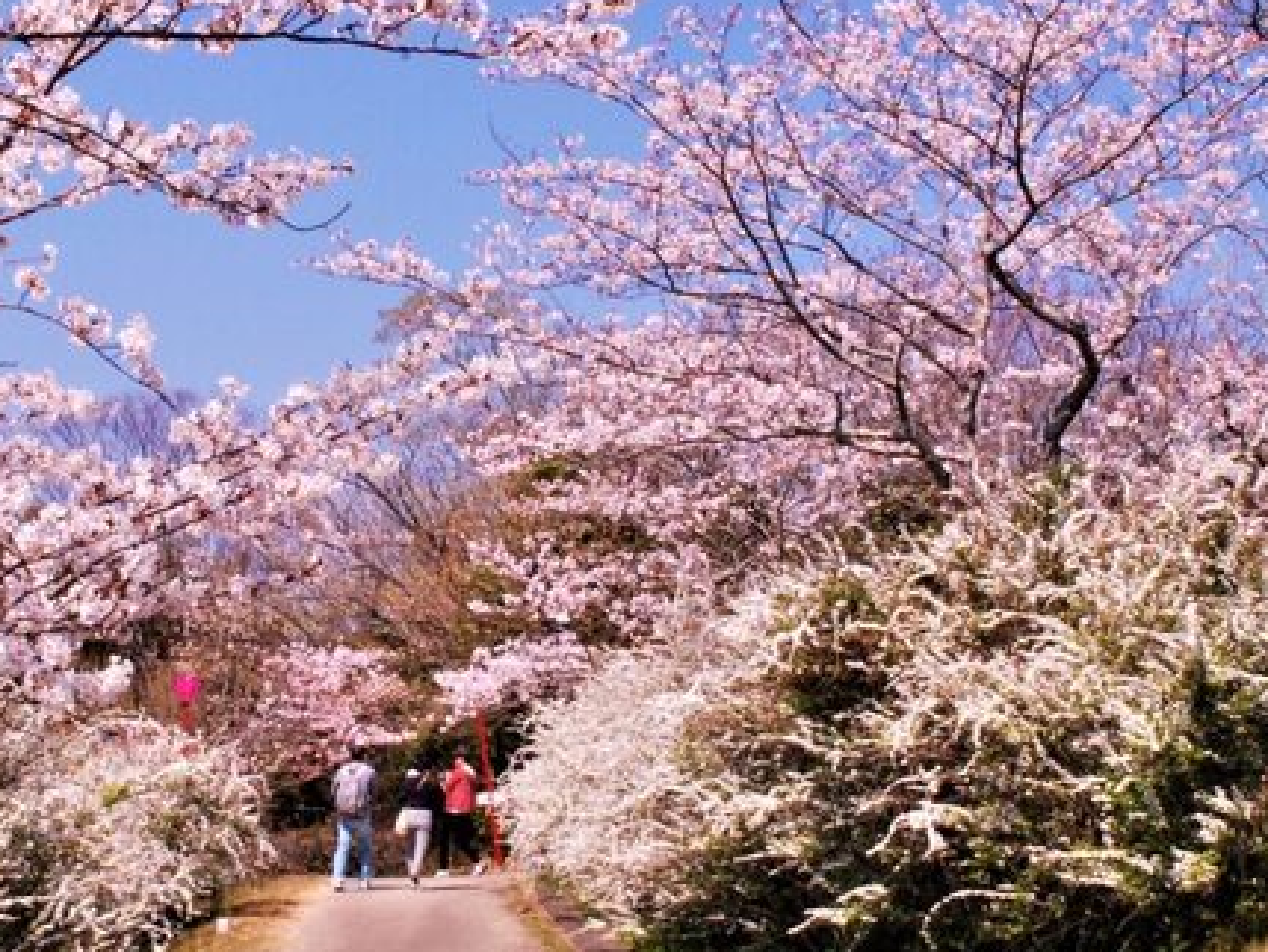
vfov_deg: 21.0
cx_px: 399
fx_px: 2565
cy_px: 392
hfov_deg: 27.6
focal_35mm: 70
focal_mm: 26
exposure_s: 1/80
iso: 400
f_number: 29
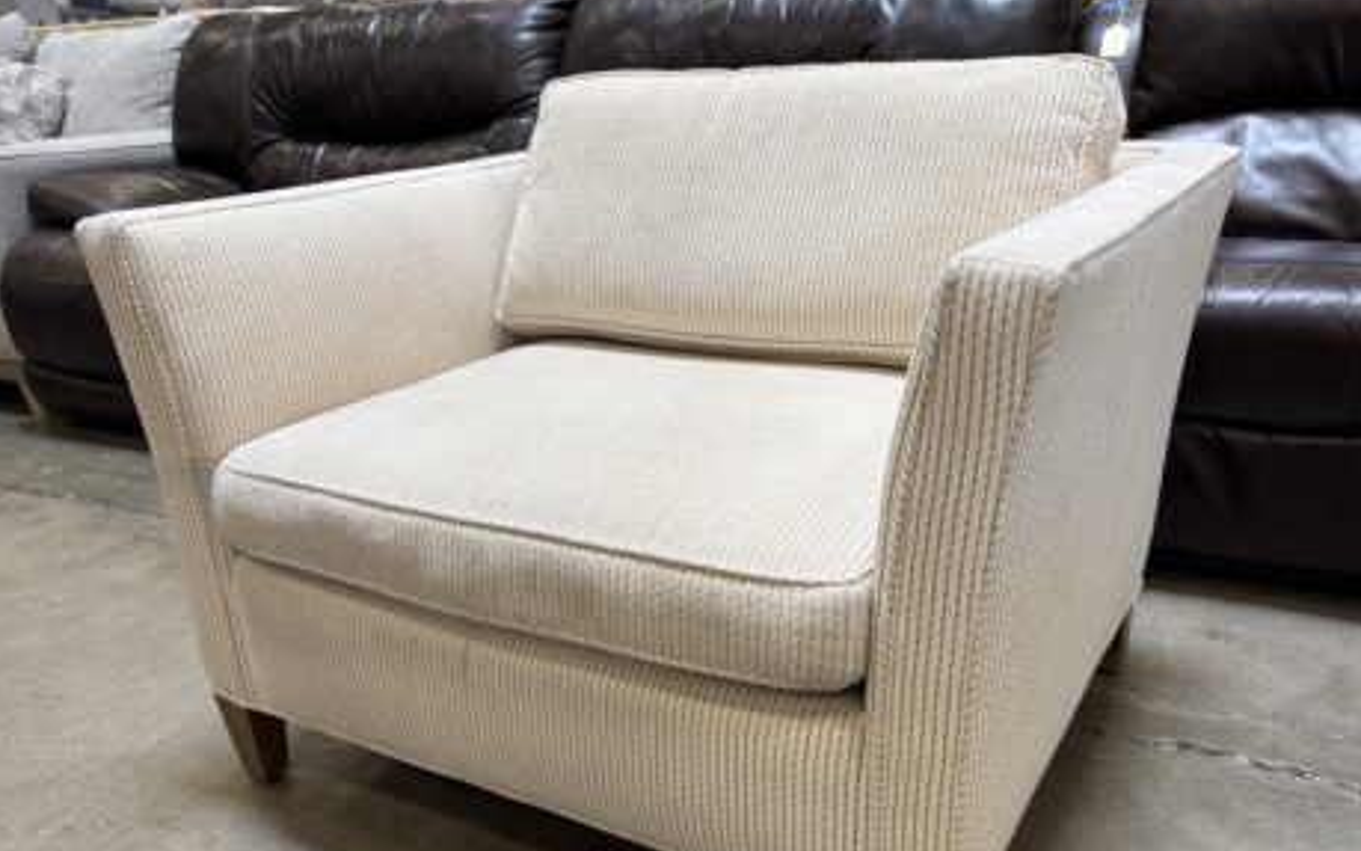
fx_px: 1113
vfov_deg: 41.5
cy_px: 532
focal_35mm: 30
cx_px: 685
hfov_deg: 62.9
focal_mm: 5.96
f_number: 1.6
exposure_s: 1/120
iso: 125
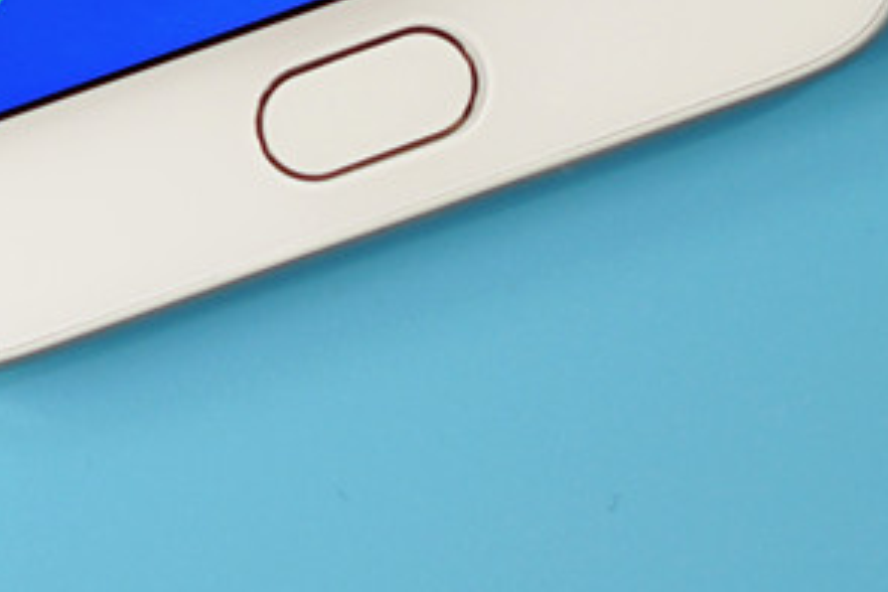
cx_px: 57
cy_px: -651
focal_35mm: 374
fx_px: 9225
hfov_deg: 5.5
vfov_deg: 3.6
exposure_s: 1/60
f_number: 2.2
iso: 100
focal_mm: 55
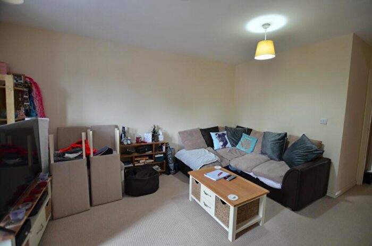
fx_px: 155
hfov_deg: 100.5
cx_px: 186
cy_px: 123
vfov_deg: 77.0
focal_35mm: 15
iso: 1100
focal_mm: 10
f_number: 3.5
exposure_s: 1/100
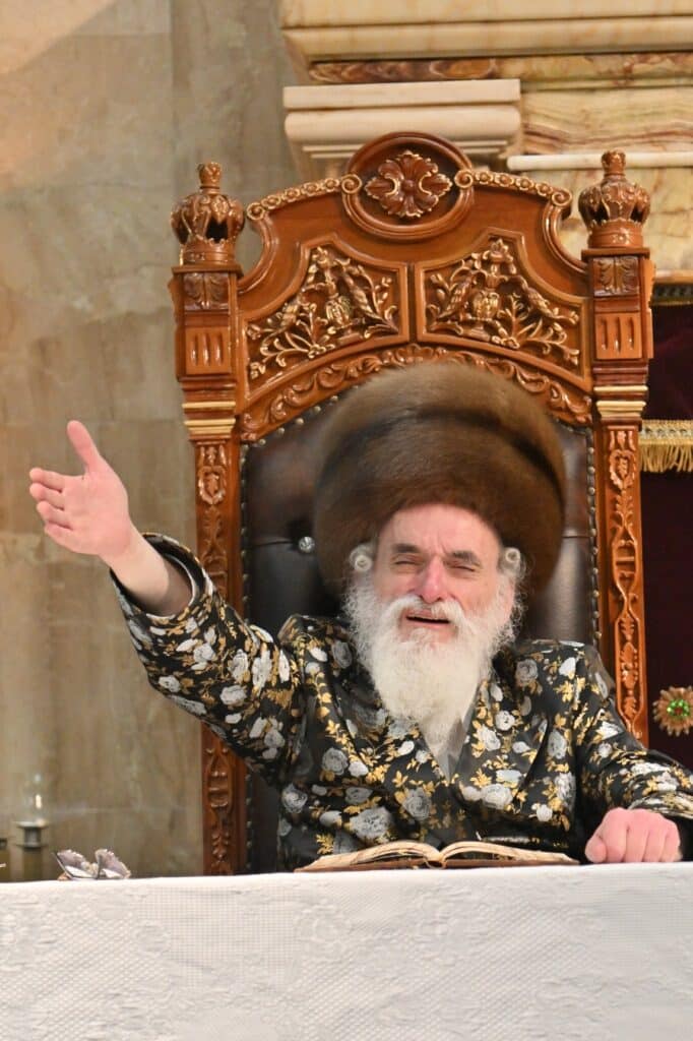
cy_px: 520
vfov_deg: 11.4
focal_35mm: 180
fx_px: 5201
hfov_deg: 7.6
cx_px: 346
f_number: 4
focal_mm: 120
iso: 1600
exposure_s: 1/320
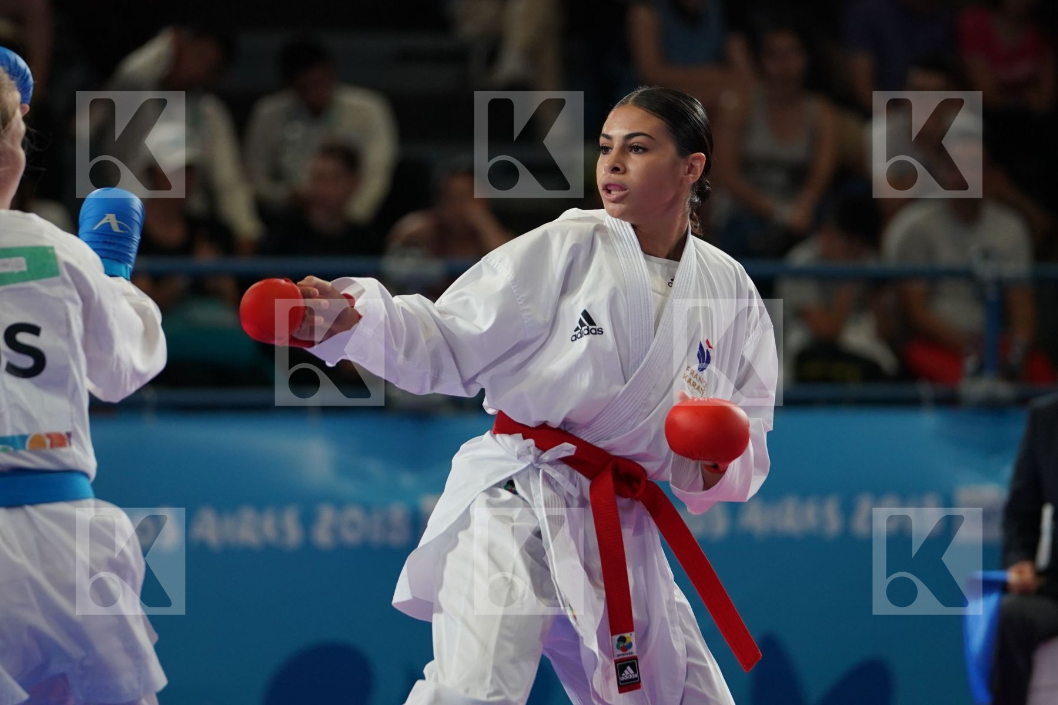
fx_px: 7876
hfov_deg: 7.7
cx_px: 529
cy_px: 352
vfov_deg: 5.1
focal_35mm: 268
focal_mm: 179
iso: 1250
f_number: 2.8
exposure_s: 1/1000
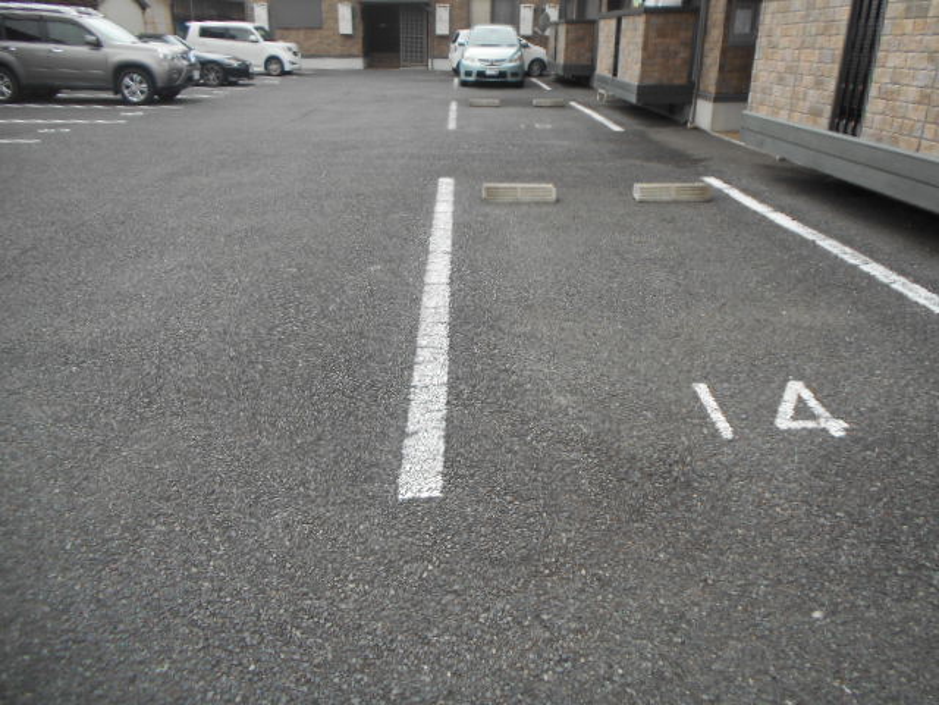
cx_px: 470
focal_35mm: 26
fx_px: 705
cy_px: 352
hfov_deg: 67.3
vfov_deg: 53.1
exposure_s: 1/320
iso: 80
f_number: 3.2
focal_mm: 4.6
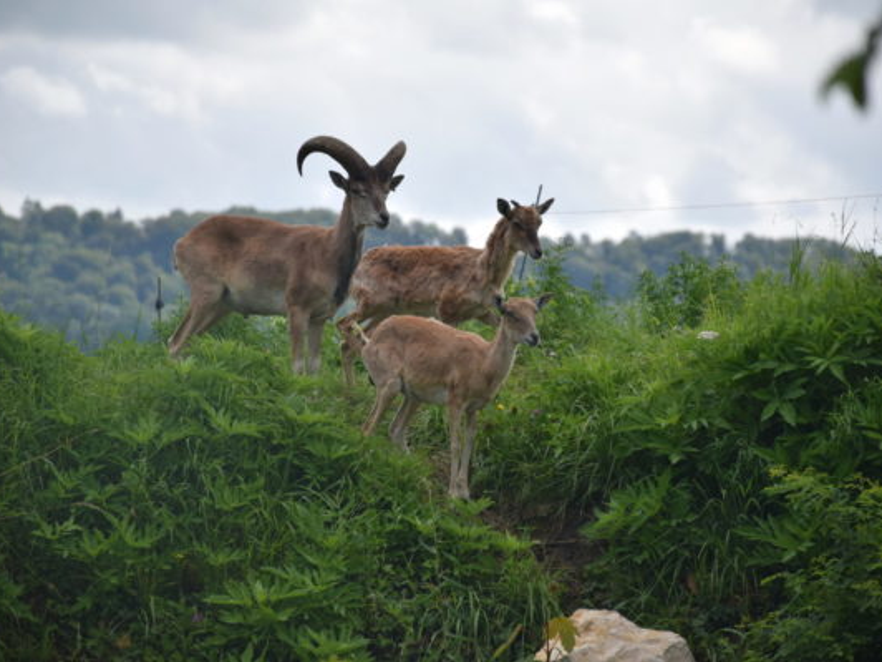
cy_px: 331
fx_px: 5809
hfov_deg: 8.7
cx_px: 449
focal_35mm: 228
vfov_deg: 6.5
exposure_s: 1/1600
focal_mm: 140
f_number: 6.3
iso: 400
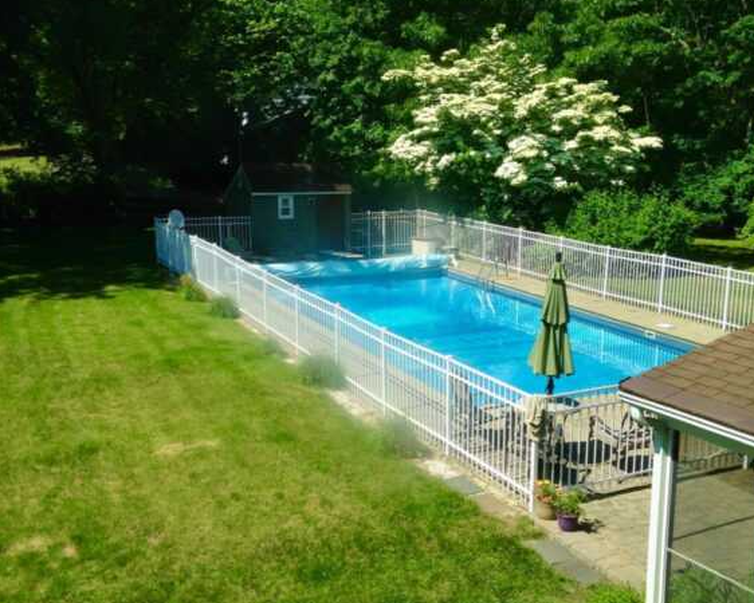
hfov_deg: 42.0
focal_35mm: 44
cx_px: 384
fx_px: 982
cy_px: 334
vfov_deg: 34.1
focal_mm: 4.12
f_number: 2.4
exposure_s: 1/1085
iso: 50
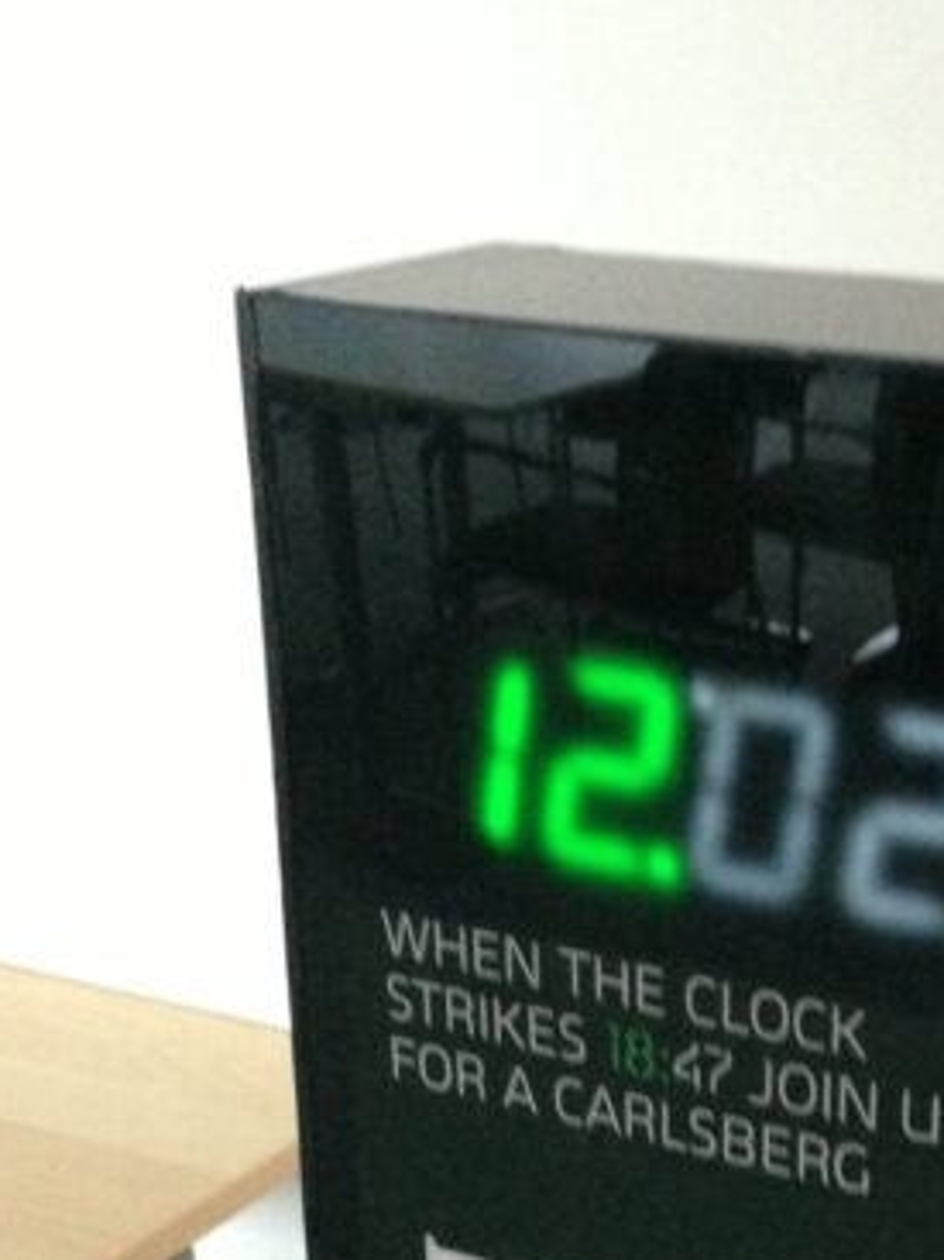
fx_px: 2620
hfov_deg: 20.2
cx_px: 772
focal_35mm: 72
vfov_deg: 26.1
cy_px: 1143
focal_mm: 4.13
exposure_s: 1/15
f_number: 2.4
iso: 640
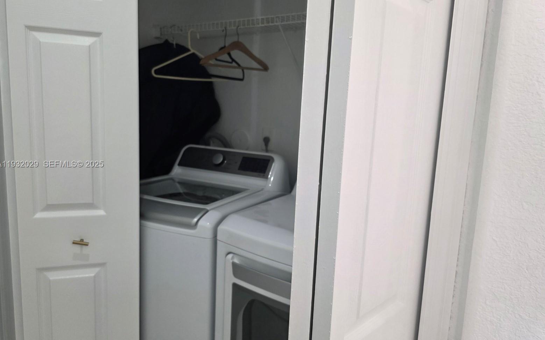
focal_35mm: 25
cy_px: 165
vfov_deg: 49.3
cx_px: 274
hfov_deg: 72.5
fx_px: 371
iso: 200
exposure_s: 1/120
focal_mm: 6.3
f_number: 1.7
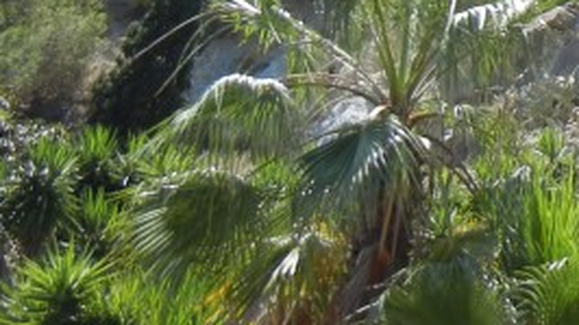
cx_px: 892
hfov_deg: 15.6
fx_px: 1933
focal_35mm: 126
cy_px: -249
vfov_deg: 9.2
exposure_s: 1/632
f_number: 3.5
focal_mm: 5.4
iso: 160
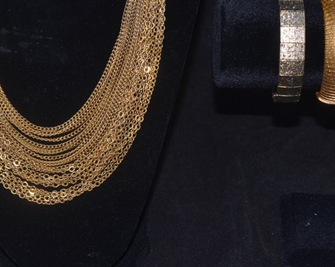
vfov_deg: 12.3
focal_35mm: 125
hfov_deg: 15.4
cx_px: 228
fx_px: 1238
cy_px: 45
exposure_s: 1/60
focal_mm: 40
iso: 100
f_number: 8
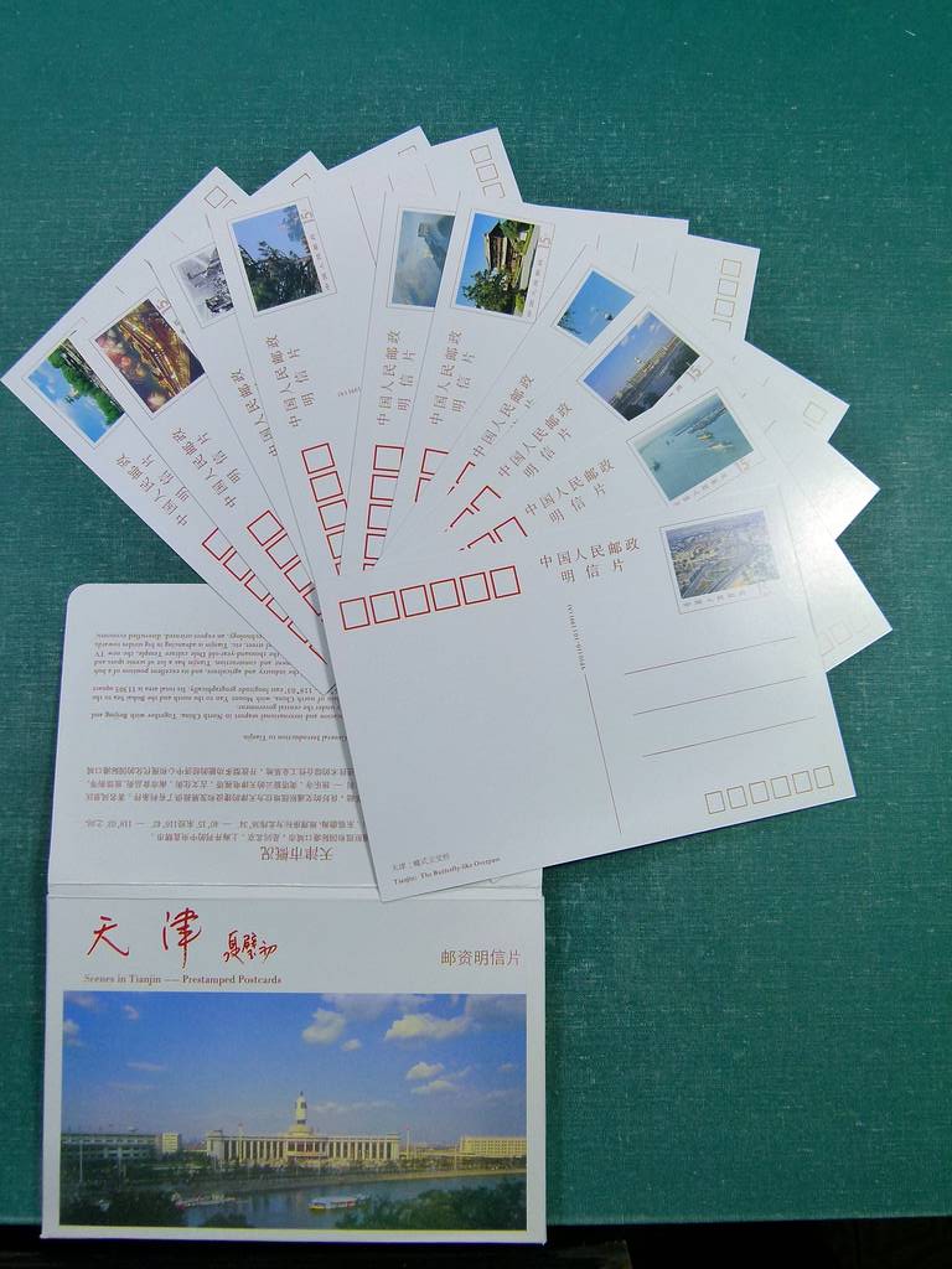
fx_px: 1063
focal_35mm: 29
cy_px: 634
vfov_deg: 61.7
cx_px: 476
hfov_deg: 48.2
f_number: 4
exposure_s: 1/125
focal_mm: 5.2
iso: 160
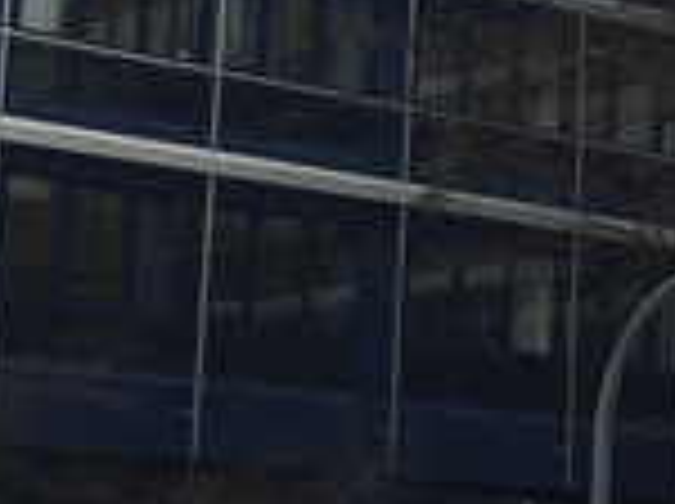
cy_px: -63
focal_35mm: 169
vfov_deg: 8.7
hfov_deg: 11.3
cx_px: 932
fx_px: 3290
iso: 32
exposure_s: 1/403
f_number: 2.2
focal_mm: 4.15
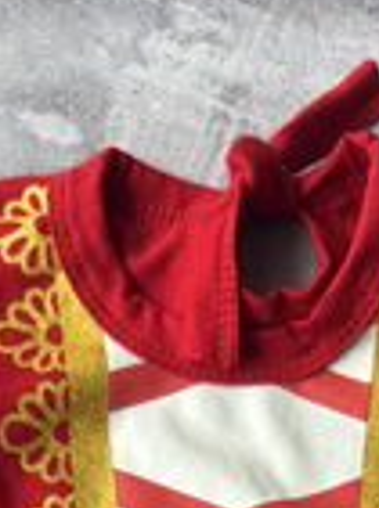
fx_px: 1335
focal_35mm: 91
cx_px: 224
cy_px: 848
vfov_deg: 18.2
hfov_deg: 16.2
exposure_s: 1/121
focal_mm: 6.76
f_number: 1.78
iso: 80
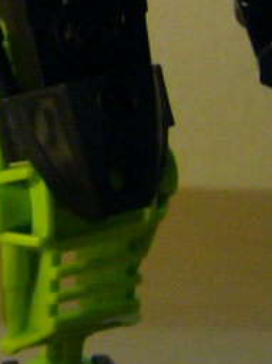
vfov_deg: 11.2
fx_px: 1845
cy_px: 53
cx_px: -148
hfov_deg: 8.2
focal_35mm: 176
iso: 200
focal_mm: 5.8
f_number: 2.8
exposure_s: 1/15
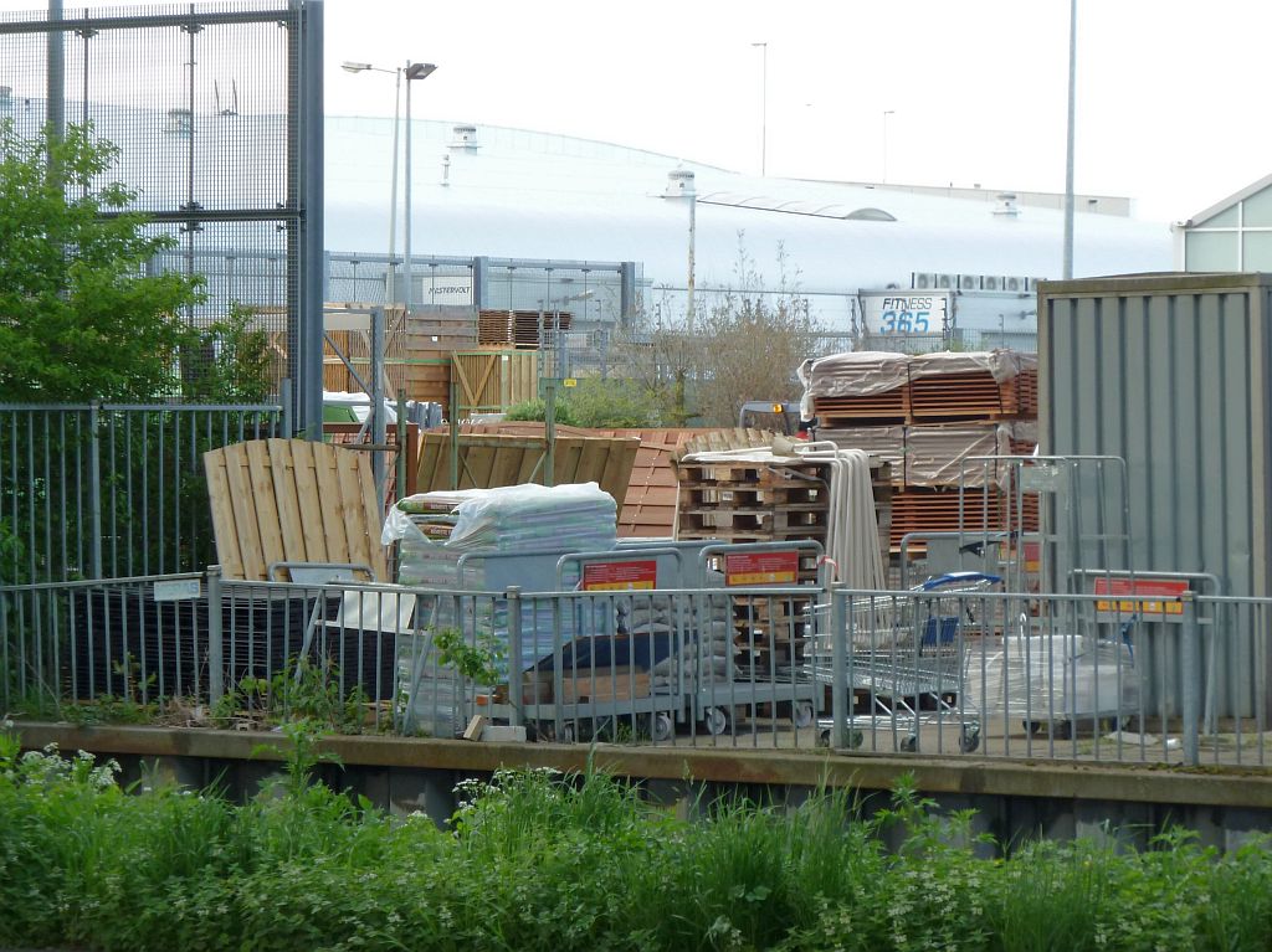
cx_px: 636
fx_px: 6685
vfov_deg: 8.2
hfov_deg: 10.9
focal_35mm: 182
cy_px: 476
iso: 125
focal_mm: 29.9
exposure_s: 1/50
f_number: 4.5
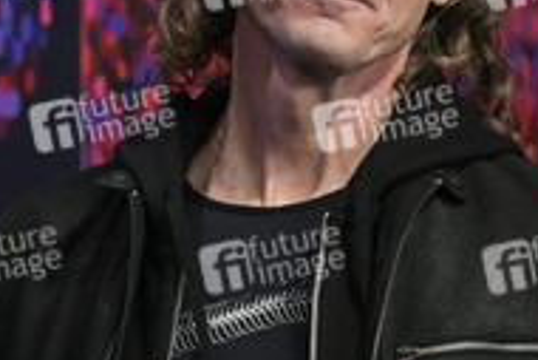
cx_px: 310
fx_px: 4606
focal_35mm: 308
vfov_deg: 4.5
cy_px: 48
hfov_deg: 6.7
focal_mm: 130
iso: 2000
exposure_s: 1/250
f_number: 5.6
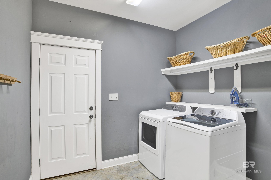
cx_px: 136
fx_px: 135
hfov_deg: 90.0
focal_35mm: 18
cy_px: 90
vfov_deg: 67.4
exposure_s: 1/1.67
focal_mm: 18
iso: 200
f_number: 11
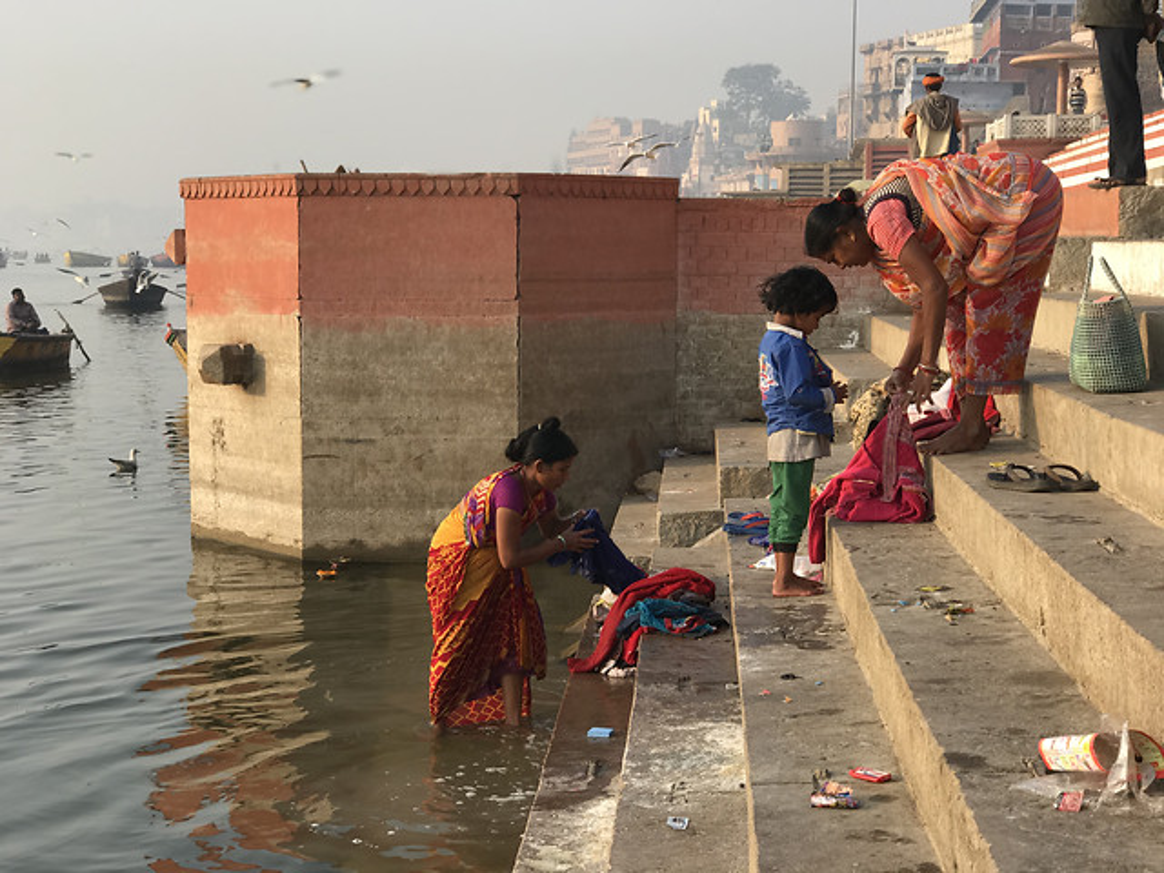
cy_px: 436
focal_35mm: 57
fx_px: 1917
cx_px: 582
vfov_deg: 25.7
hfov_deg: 33.8
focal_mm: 6.6
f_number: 2.8
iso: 20
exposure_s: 1/244
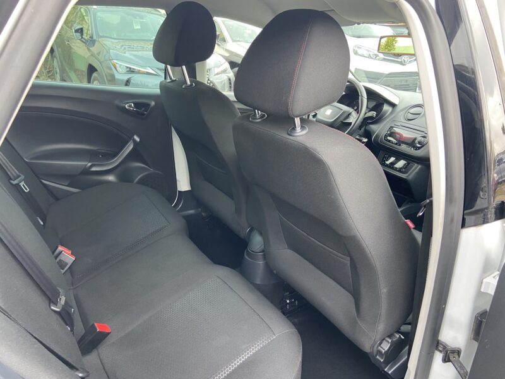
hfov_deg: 67.3
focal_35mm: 26
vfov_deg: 53.1
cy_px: 190
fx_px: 379
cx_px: 252
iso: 125
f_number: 1.8
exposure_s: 1/82
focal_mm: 4.25
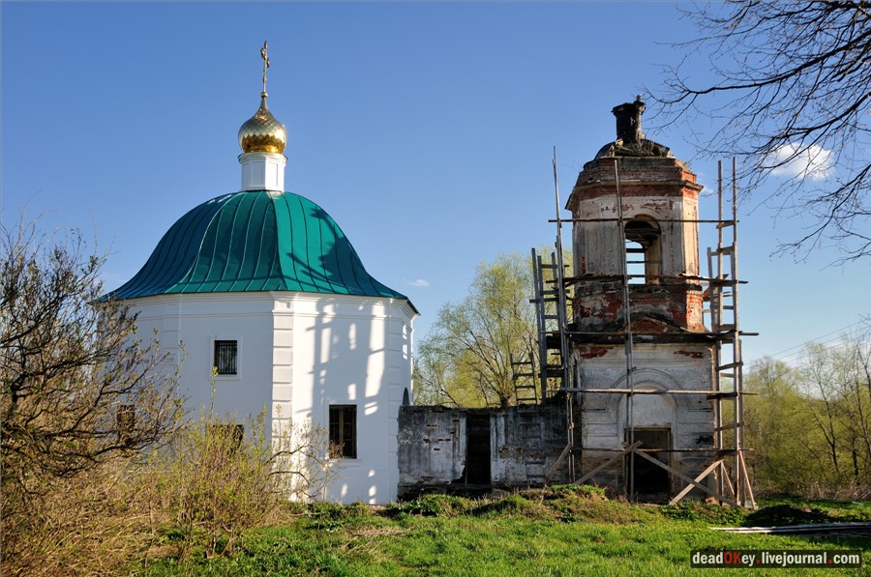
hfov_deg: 53.2
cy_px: 288
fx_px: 870
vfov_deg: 36.8
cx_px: 436
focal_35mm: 36
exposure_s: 1/400
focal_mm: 24
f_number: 7.1
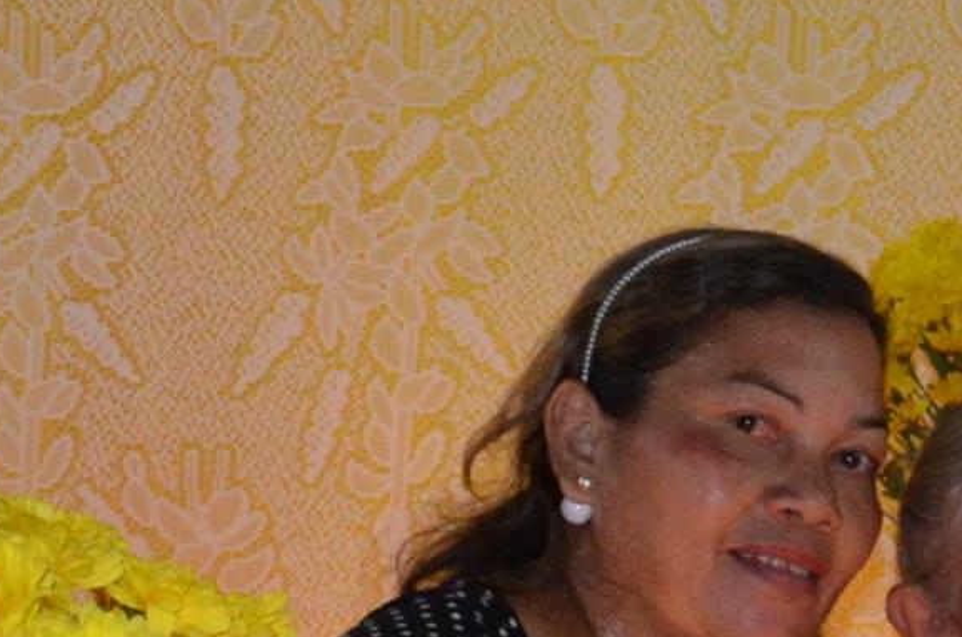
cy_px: 1176
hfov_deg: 12.0
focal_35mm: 169
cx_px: 1107
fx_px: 4506
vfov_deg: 7.8
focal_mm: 22
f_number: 3.8
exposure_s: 1/60
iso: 2000
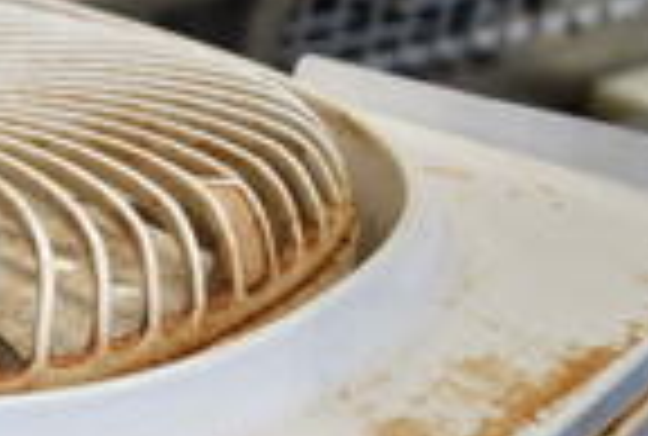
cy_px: 400
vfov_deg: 12.0
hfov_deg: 15.3
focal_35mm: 114
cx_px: -540
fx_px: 2058
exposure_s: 1/30
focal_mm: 18
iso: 160
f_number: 3.5
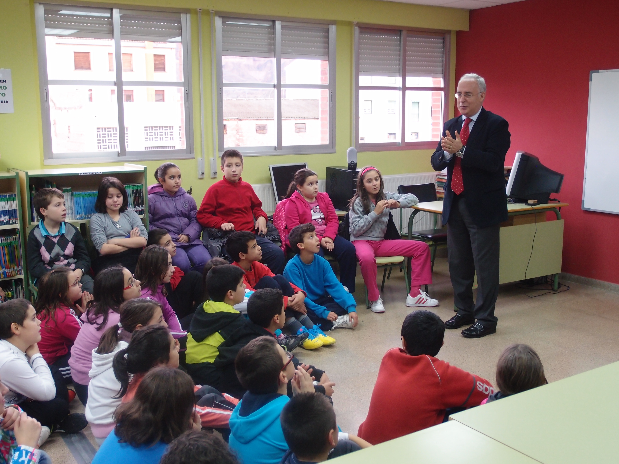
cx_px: 310
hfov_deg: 49.0
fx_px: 680
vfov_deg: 37.7
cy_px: 232
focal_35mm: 38
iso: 200
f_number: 2
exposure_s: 1/50
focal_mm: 8.16
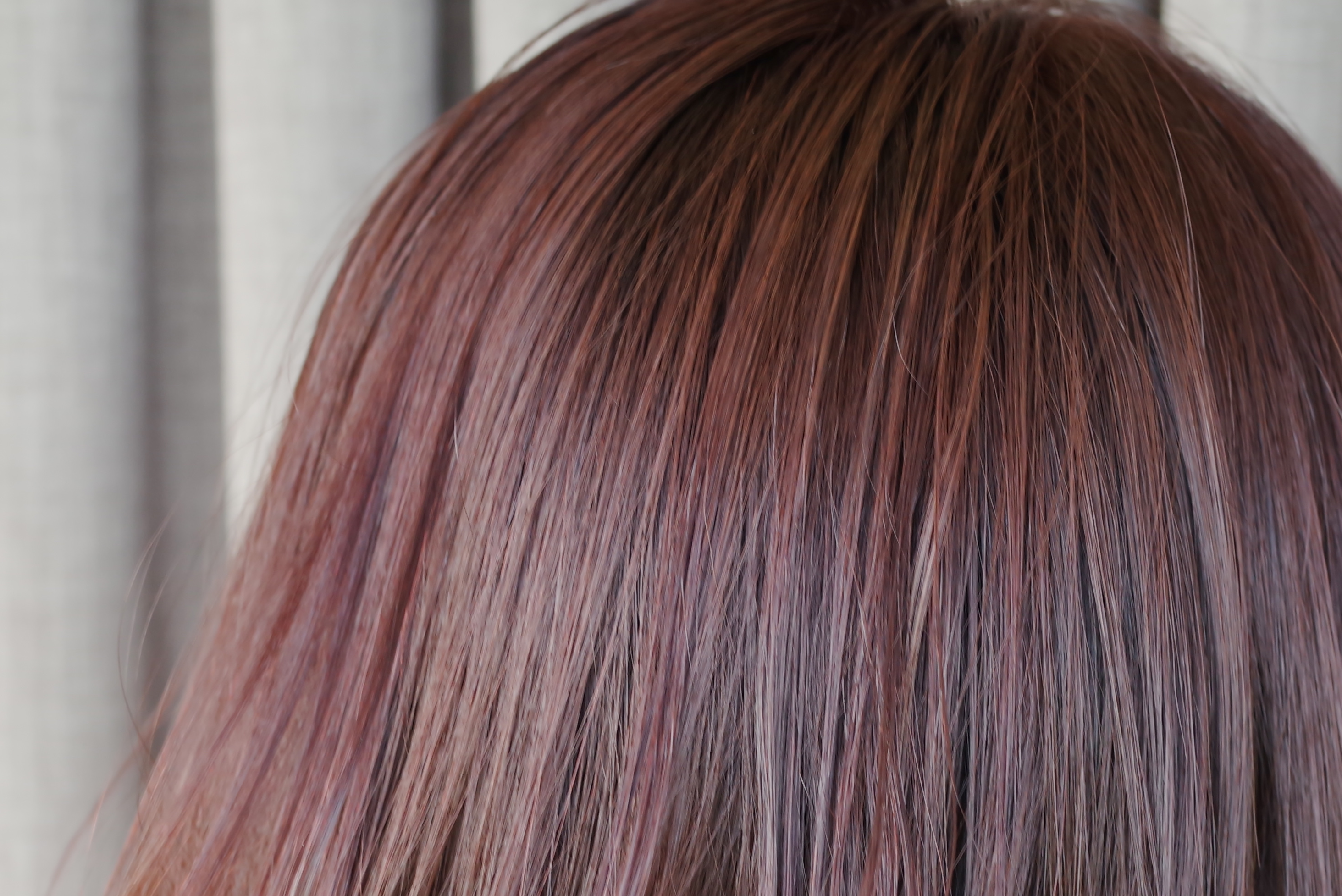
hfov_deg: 23.1
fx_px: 3282
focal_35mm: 88
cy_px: 992
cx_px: 788
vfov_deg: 15.1
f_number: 5.6
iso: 400
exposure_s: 1/60
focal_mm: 35
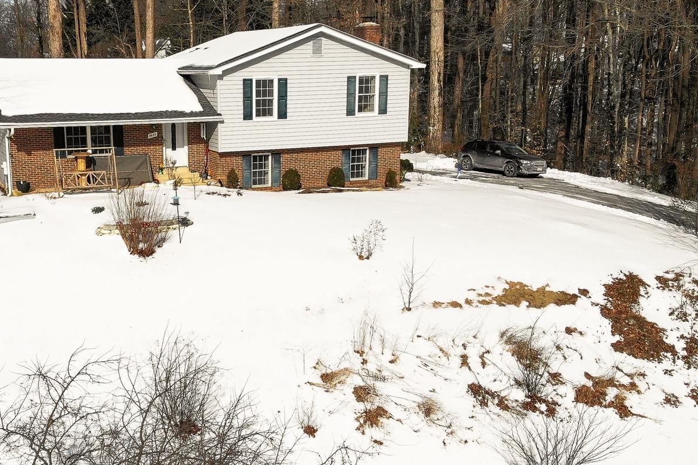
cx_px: 225
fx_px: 834
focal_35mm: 43
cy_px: 221
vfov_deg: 31.2
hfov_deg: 44.7
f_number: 2.8
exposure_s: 1/2729
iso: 105
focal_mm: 4.5
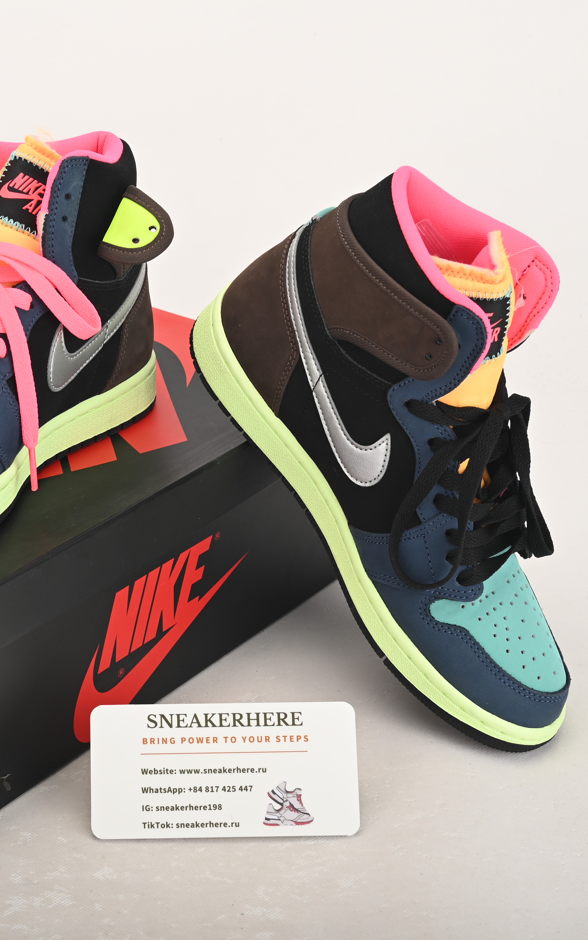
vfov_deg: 28.6
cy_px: 470
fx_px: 1846
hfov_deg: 17.9
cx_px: 116
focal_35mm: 72
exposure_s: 1/200
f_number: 11
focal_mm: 47
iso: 100
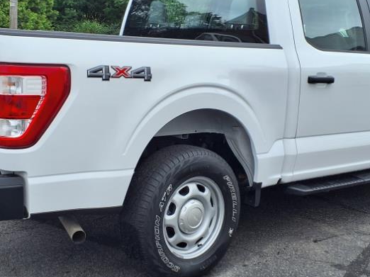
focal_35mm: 53
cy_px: 118
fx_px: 566
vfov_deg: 27.5
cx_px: 181
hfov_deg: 36.2
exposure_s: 1/1667
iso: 40
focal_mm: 3.58
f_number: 1.9
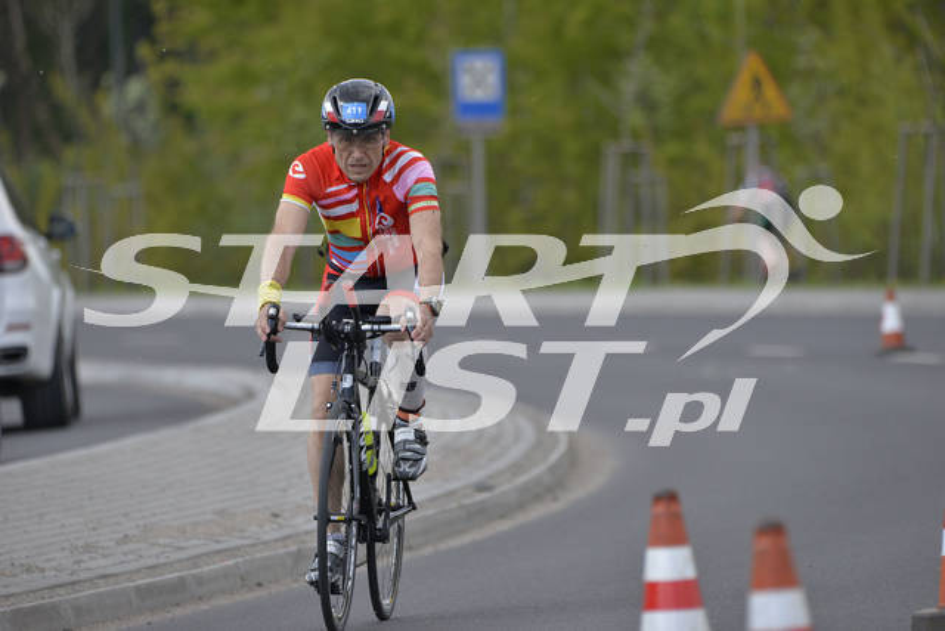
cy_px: 316
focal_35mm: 360
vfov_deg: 3.8
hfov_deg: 5.7
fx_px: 9452
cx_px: 472
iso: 400
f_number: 6
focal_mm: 360
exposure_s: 1/1600
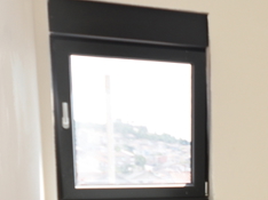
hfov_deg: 22.4
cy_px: 213
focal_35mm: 74
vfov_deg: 19.2
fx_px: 572
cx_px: 385
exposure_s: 1/125
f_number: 5
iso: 100
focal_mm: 10
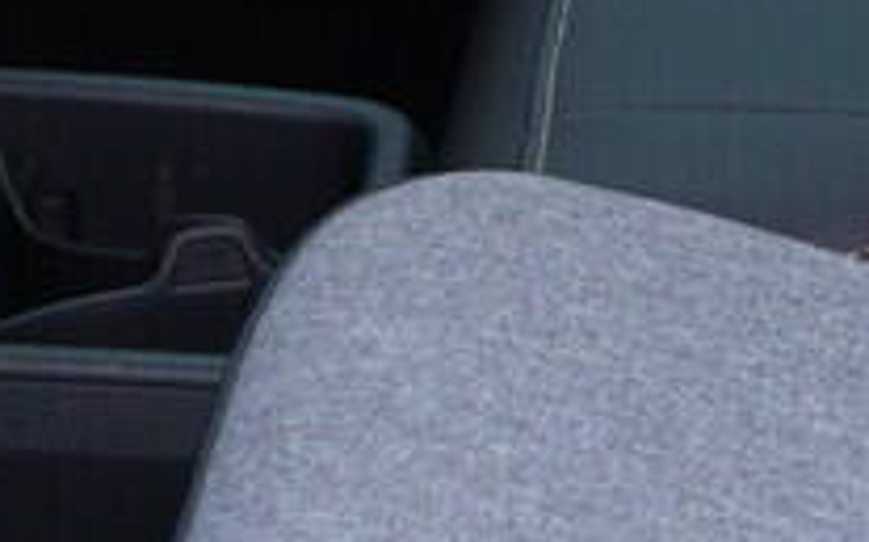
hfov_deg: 7.6
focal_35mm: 255
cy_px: -592
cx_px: 2158
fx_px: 6034
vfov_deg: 5.0
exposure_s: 1/40
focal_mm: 24
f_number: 2.8
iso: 200
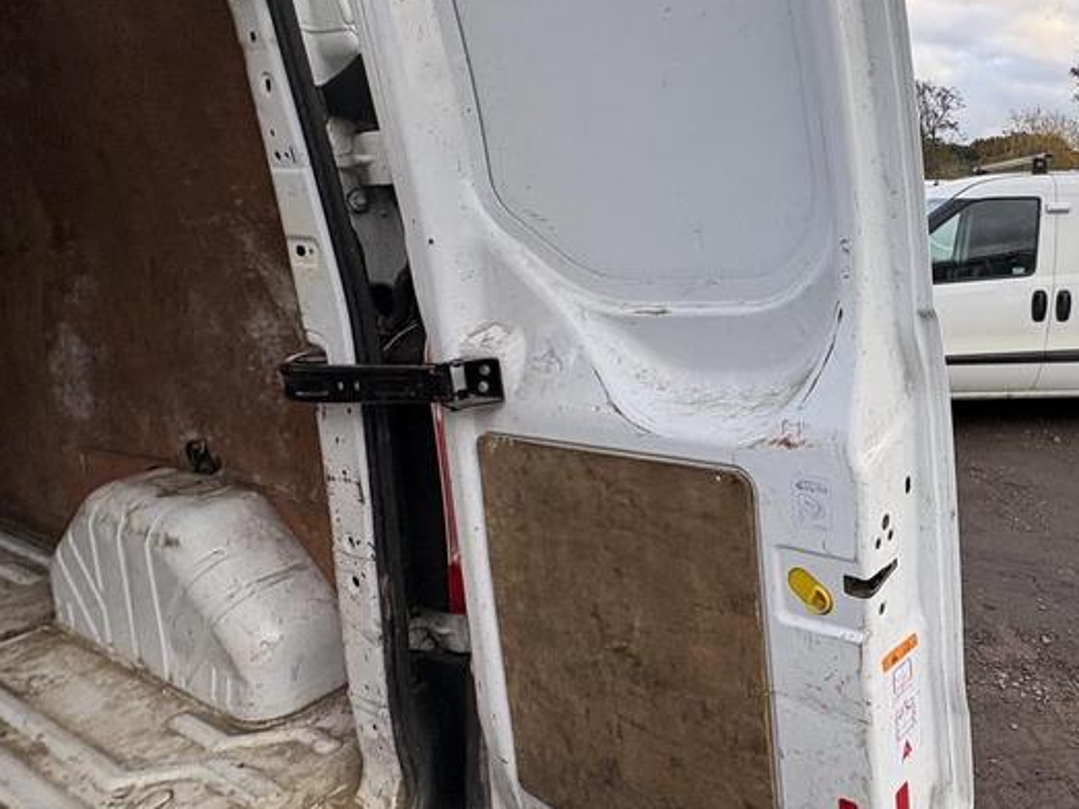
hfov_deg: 66.7
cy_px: 318
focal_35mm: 24
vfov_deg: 56.3
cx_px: 821
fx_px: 748
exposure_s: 1/116
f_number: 2.2
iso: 40
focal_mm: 2.22
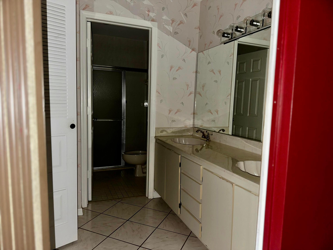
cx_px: 166
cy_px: 125
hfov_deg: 71.6
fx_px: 231
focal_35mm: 24
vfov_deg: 56.8
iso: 100
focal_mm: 6.86
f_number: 1.78
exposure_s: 1/4
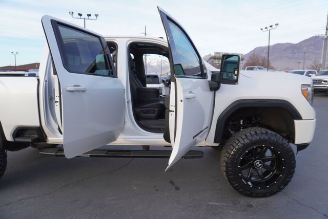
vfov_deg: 53.2
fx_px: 219
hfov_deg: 73.7
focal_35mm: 24
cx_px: 164
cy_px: 110
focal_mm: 16
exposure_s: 1/100
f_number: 5
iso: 100
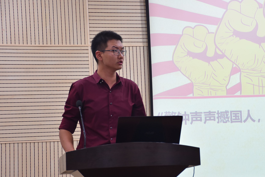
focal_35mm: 108
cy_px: 100
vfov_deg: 12.7
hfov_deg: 18.9
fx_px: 796
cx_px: 158
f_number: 5
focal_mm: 60
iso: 560
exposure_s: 1/25
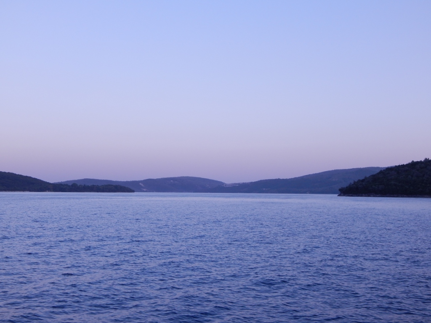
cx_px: 216
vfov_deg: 27.0
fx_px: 672
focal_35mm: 54
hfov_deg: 35.5
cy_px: 162
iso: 125
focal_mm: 9.7
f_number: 3.8
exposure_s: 1/200
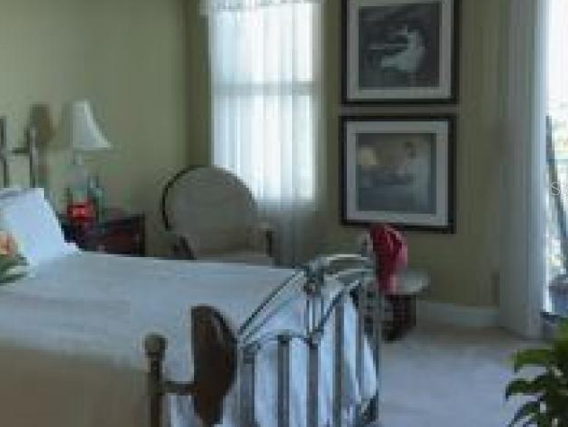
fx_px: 772
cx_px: 175
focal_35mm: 47
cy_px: 188
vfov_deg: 30.9
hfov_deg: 39.8
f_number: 2.2
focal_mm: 4.15
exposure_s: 1/30
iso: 64
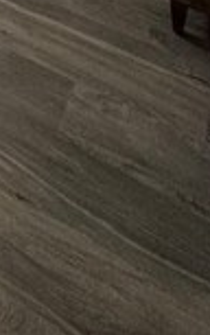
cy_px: -361
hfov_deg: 18.2
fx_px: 566
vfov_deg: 18.3
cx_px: -125
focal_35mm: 62
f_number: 2.2
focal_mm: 2.22
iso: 200
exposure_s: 1/60
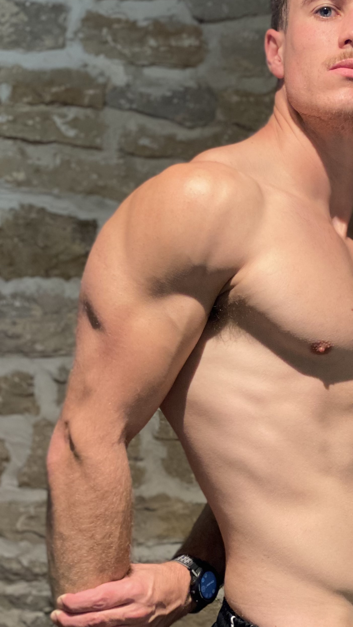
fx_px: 1531
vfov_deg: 23.2
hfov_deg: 13.1
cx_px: 276
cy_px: 297
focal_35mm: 92
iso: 200
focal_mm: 6
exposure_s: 1/33
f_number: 2
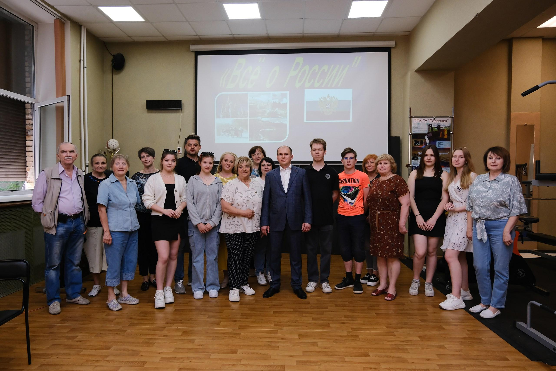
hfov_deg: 73.7
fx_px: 371
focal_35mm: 24
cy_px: 186
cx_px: 278
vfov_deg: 53.1
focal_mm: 16
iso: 1000
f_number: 4
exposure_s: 1/200
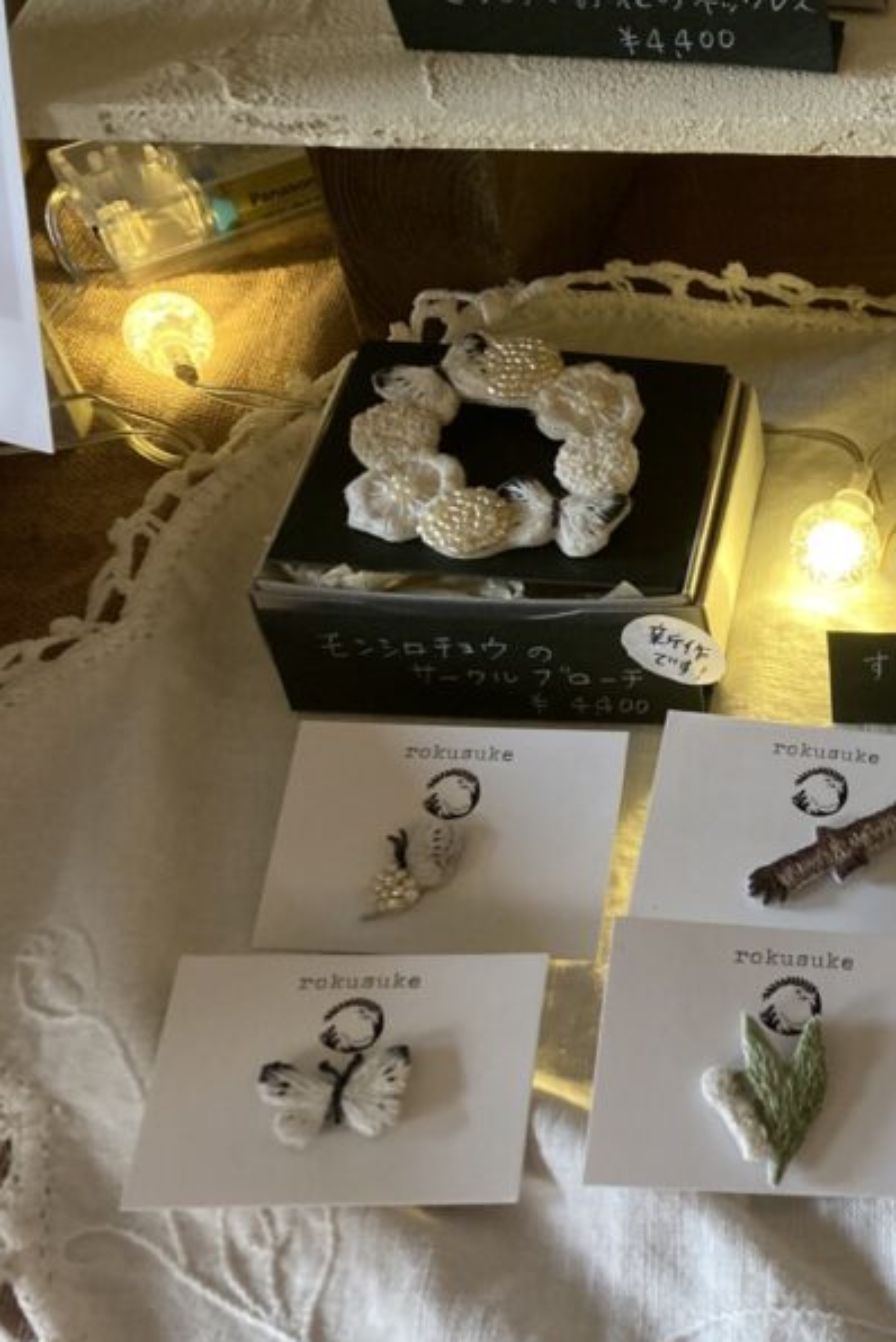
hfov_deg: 24.5
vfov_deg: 39.5
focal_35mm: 50
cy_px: 750
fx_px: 1864
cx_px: 1078
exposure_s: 1/50
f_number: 1.8
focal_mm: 3.99
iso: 200
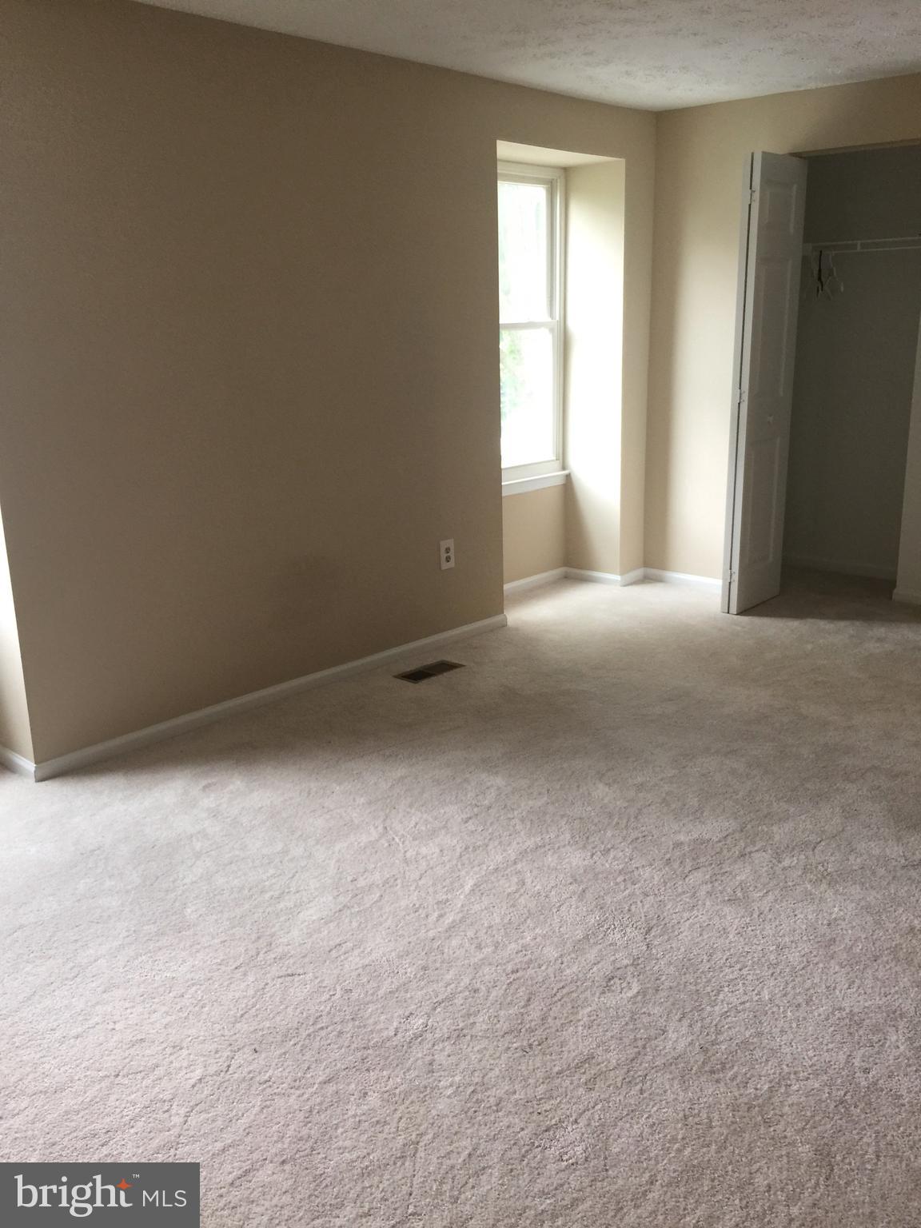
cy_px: 614
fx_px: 1029
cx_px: 460
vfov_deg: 61.7
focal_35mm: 29
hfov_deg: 48.2
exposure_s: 1/30
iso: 50
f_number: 2.2
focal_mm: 4.15
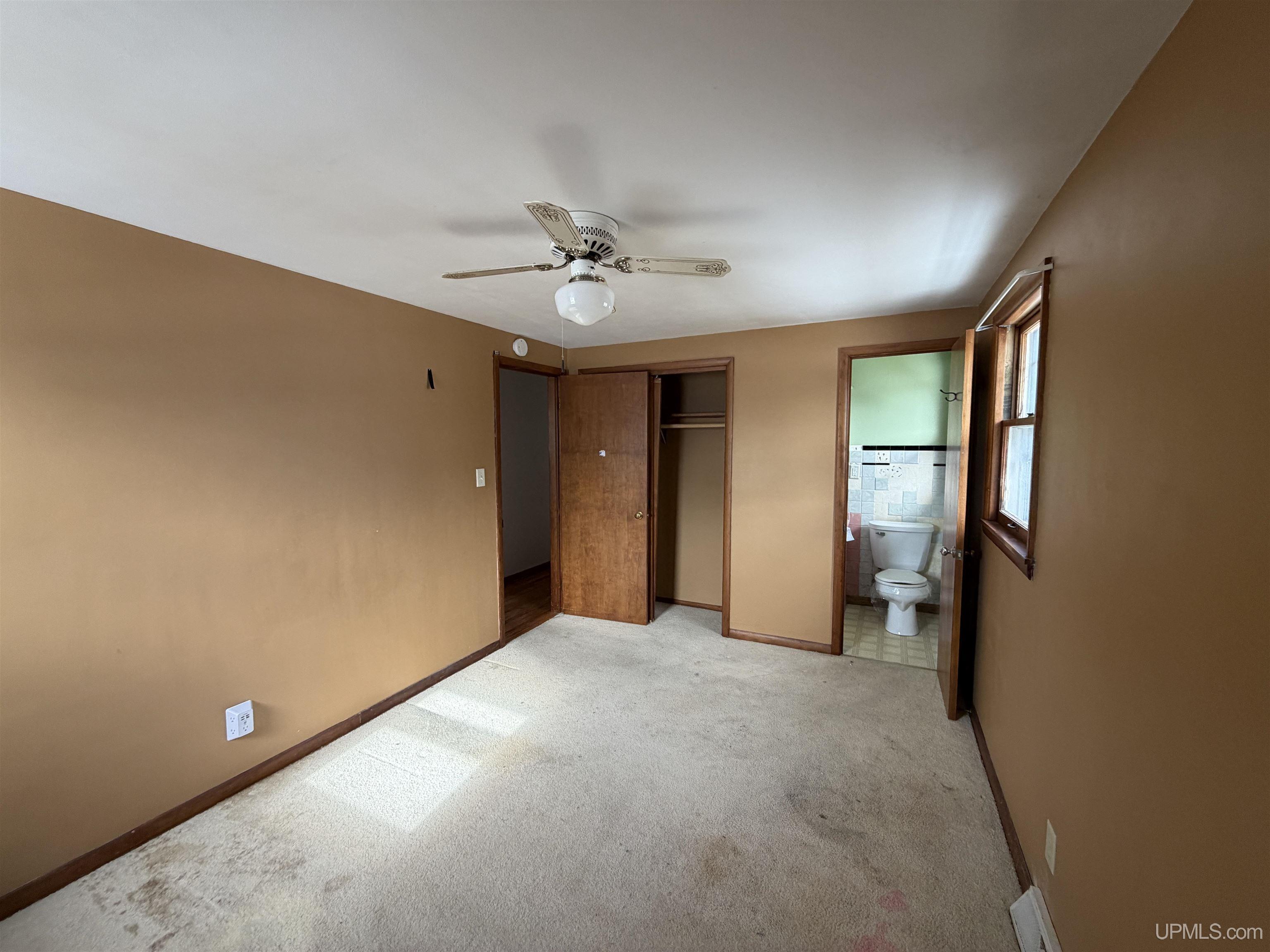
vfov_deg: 85.7
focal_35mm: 14
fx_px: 514
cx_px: 635
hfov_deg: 102.1
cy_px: 476
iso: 160
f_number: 2.2
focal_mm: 2.22
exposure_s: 1/121
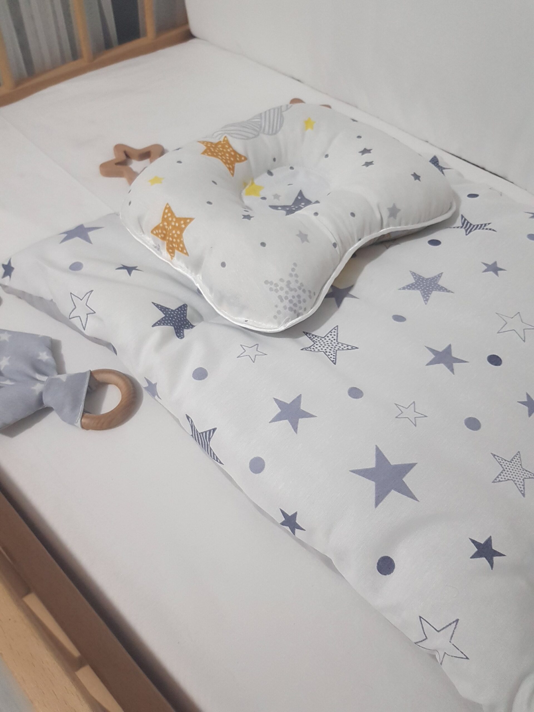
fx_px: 535
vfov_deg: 67.3
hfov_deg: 53.1
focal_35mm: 26
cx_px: 267
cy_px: 356
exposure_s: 1/50
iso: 125
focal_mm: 4.3
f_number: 1.7
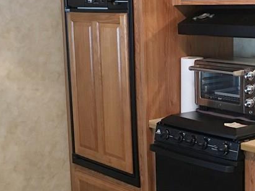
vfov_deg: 20.4
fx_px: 530
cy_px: 101
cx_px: 223
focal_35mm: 72
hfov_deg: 26.2
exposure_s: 1/10
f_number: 2.2
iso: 80
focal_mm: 4.15
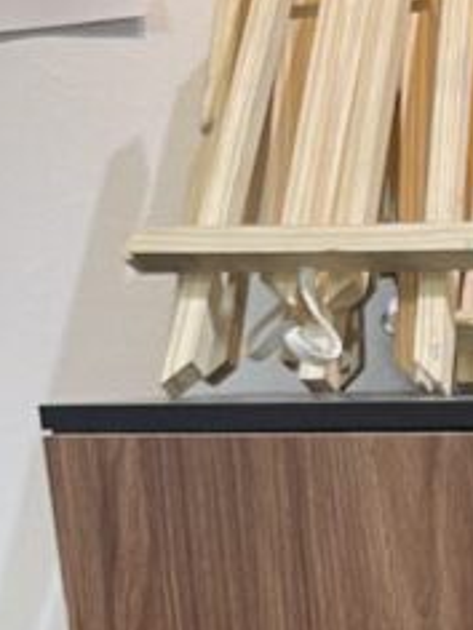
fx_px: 2004
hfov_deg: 12.4
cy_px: 1052
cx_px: 828
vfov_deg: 15.8
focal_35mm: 110
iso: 64
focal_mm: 4.2
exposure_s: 1/50
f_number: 1.6
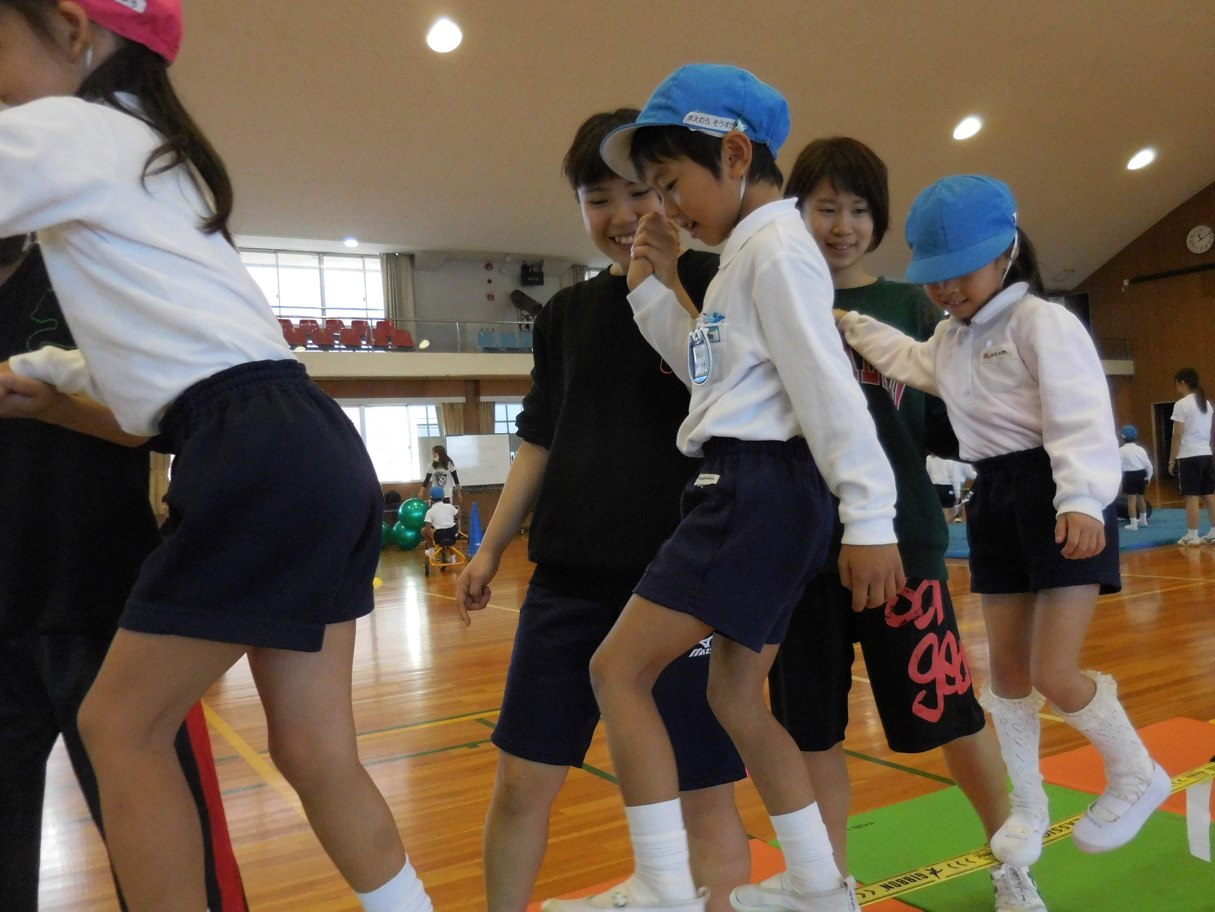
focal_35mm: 28
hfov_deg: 63.4
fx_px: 983
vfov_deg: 49.7
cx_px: 608
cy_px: 456
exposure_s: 1/160
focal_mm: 5
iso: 800
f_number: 3.5
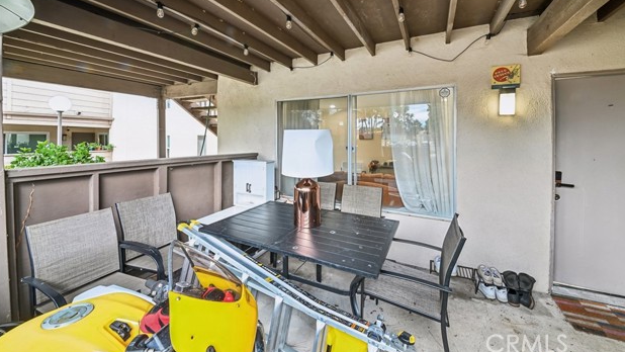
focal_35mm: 13
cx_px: 319
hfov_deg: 110.8
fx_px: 215
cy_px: 143
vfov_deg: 77.7
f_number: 20
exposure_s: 1.6
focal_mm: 12
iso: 250
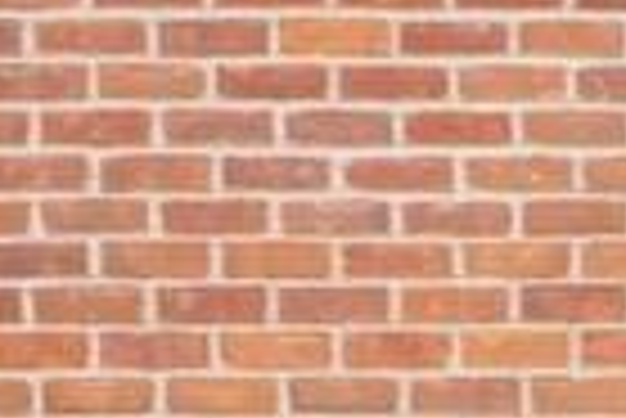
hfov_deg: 12.7
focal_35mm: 110
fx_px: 1915
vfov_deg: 12.0
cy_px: 580
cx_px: -1009
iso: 200
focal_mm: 17
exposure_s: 1/160
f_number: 8
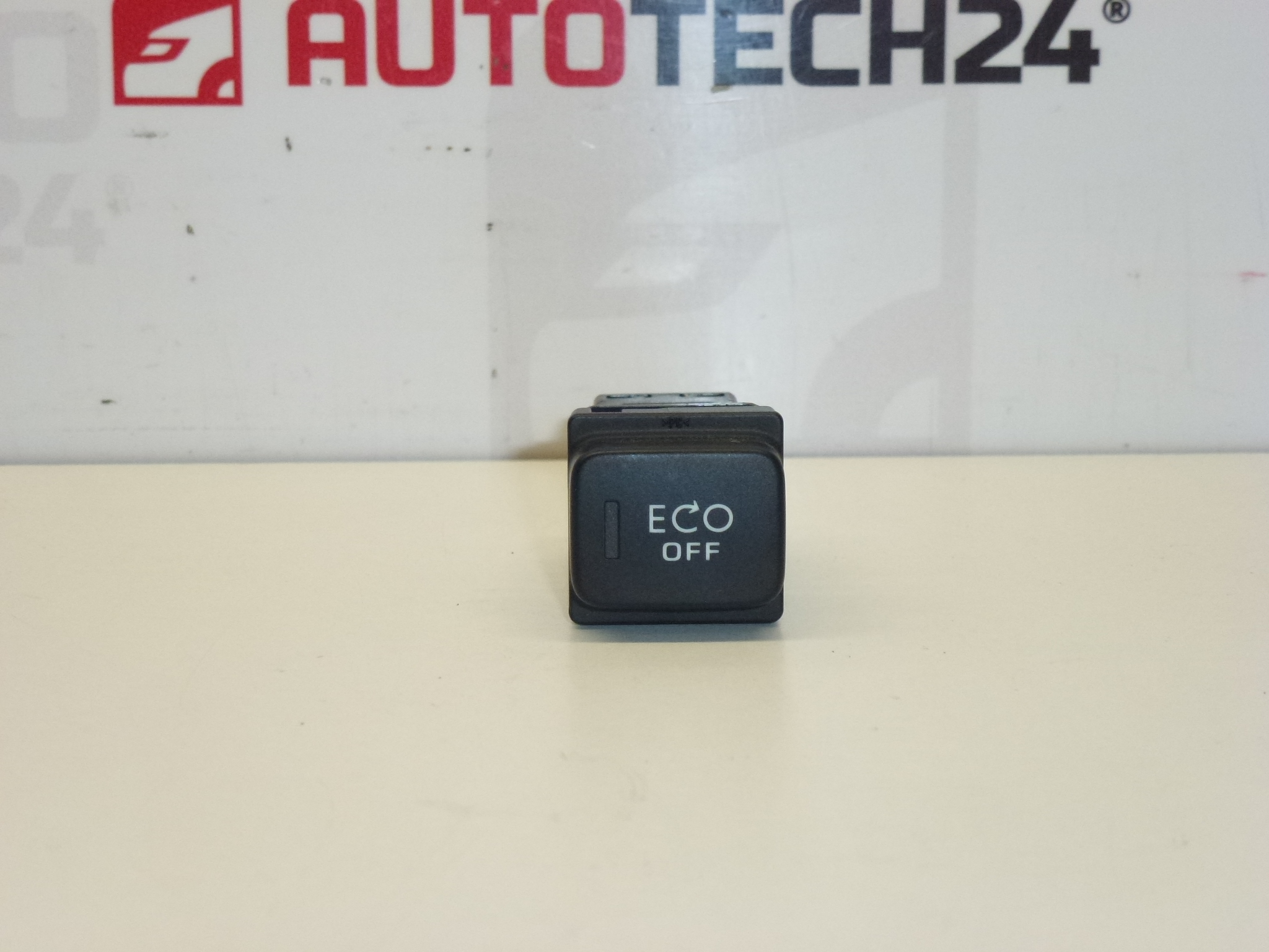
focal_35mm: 82
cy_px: 476
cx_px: 634
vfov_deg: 18.0
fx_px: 3006
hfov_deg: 23.8
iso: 400
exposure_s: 1/200
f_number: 4.8
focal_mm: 14.8
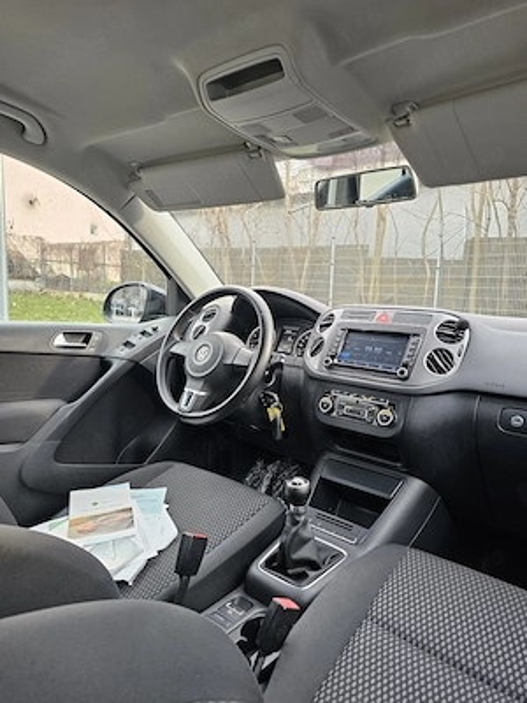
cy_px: 352
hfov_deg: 58.9
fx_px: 467
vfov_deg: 73.9
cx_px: 264
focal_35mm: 23
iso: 160
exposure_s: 1/182
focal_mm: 6.3
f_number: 1.7
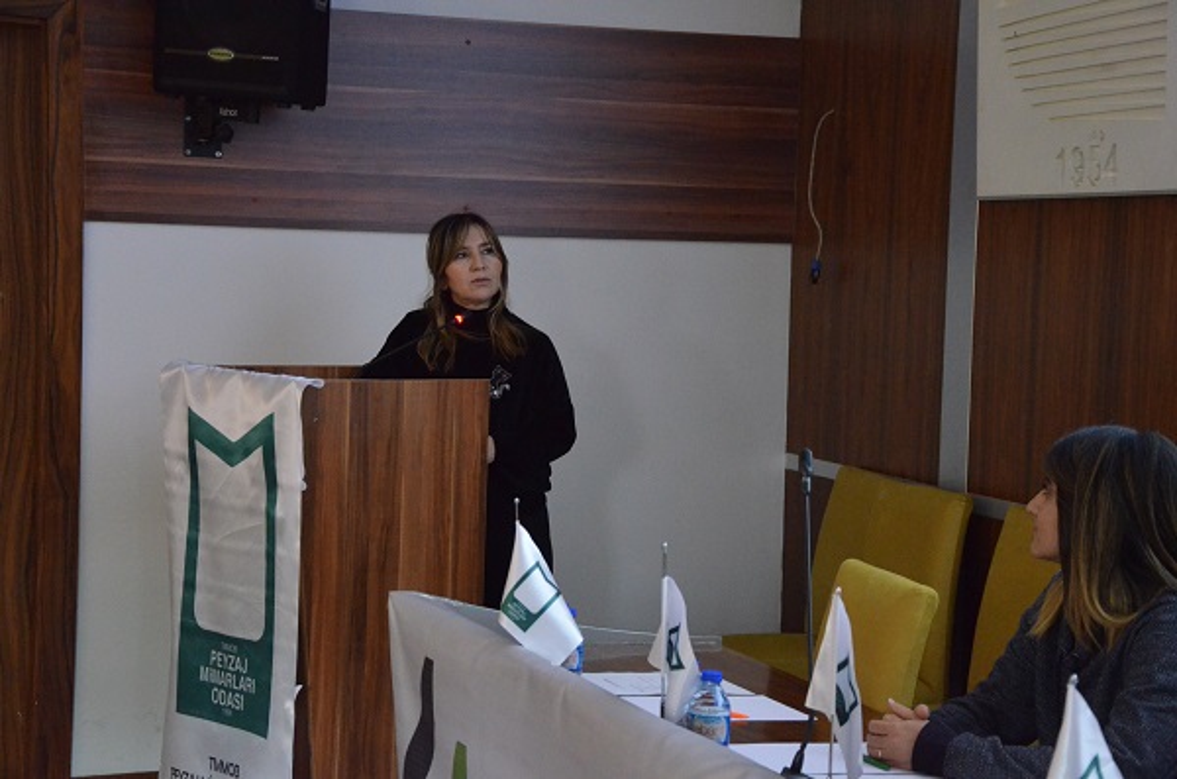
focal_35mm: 72
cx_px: 588
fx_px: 2348
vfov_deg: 18.8
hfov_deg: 28.1
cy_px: 390
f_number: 4.8
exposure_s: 1/40
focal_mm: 48
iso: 5000
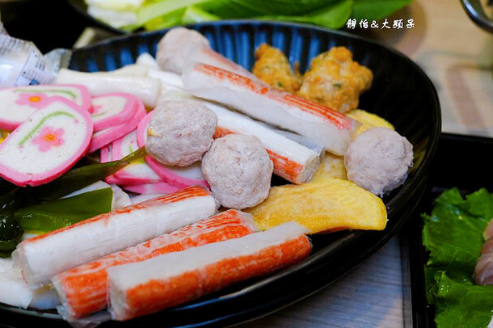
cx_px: 151
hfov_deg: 42.0
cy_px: 136
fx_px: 630
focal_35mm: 46
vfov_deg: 29.2
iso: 320
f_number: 5.6
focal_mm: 33
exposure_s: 1/80
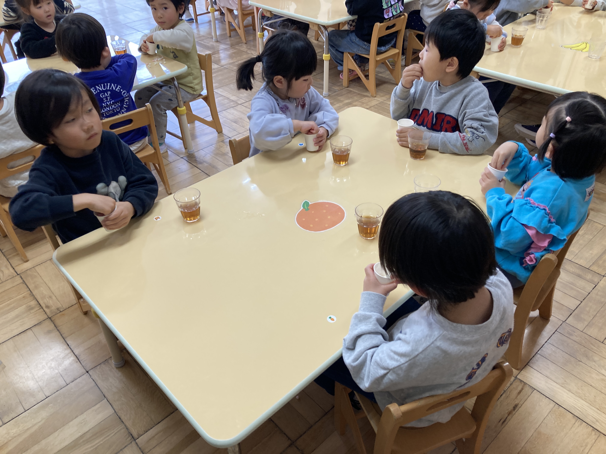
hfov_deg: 63.4
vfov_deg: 49.7
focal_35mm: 28
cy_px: 227
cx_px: 303
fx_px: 490
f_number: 1.8
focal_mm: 3.99
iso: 100
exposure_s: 1/50
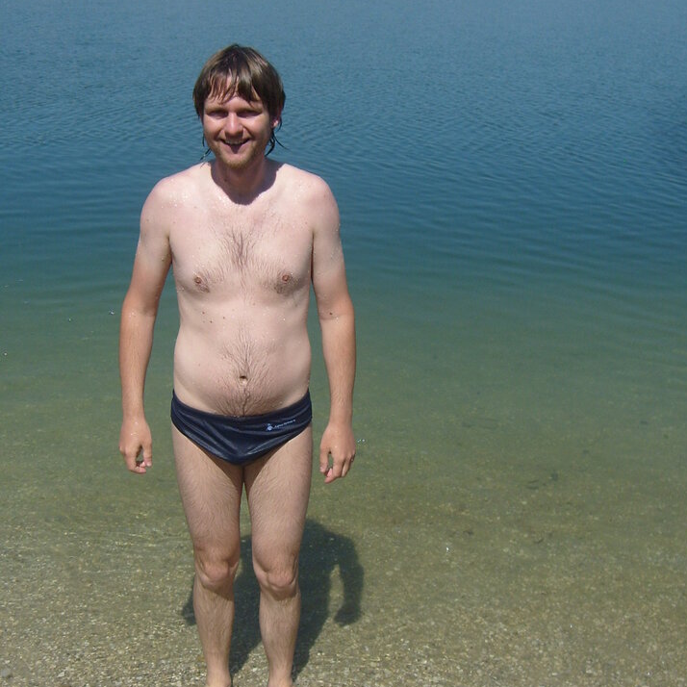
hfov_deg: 32.7
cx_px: 271
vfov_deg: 32.8
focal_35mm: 52
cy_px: 369
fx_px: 1168
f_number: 7.1
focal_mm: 5.8
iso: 80
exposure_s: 1/250
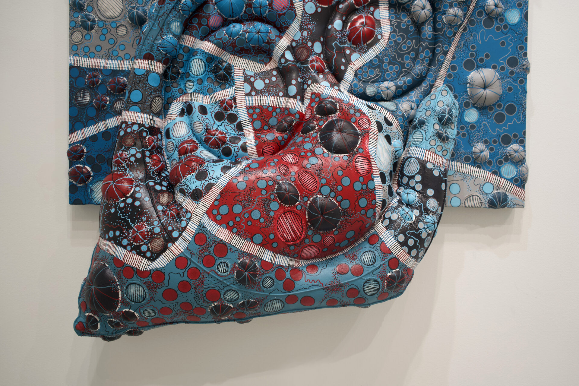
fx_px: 450
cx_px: 290
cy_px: 193
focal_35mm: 28
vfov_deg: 46.4
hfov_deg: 65.5
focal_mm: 28
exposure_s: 1/160
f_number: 4
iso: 640
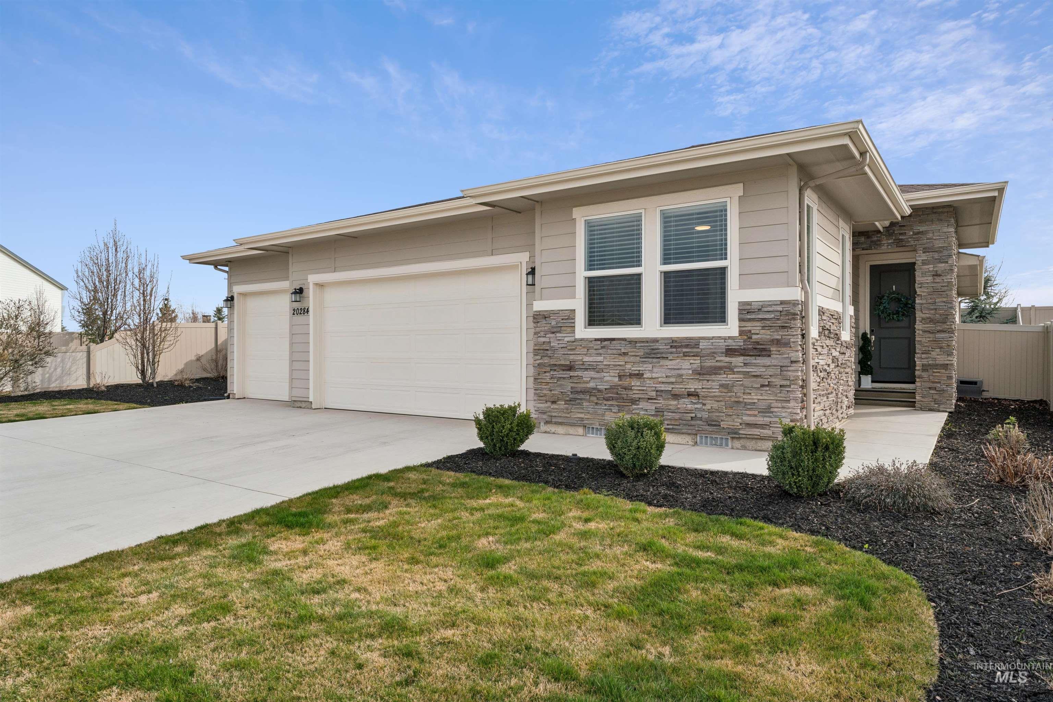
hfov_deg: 79.4
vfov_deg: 57.9
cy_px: 351
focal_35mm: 22
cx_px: 526
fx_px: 635
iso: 400
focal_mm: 21.7
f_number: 13
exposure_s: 1/200
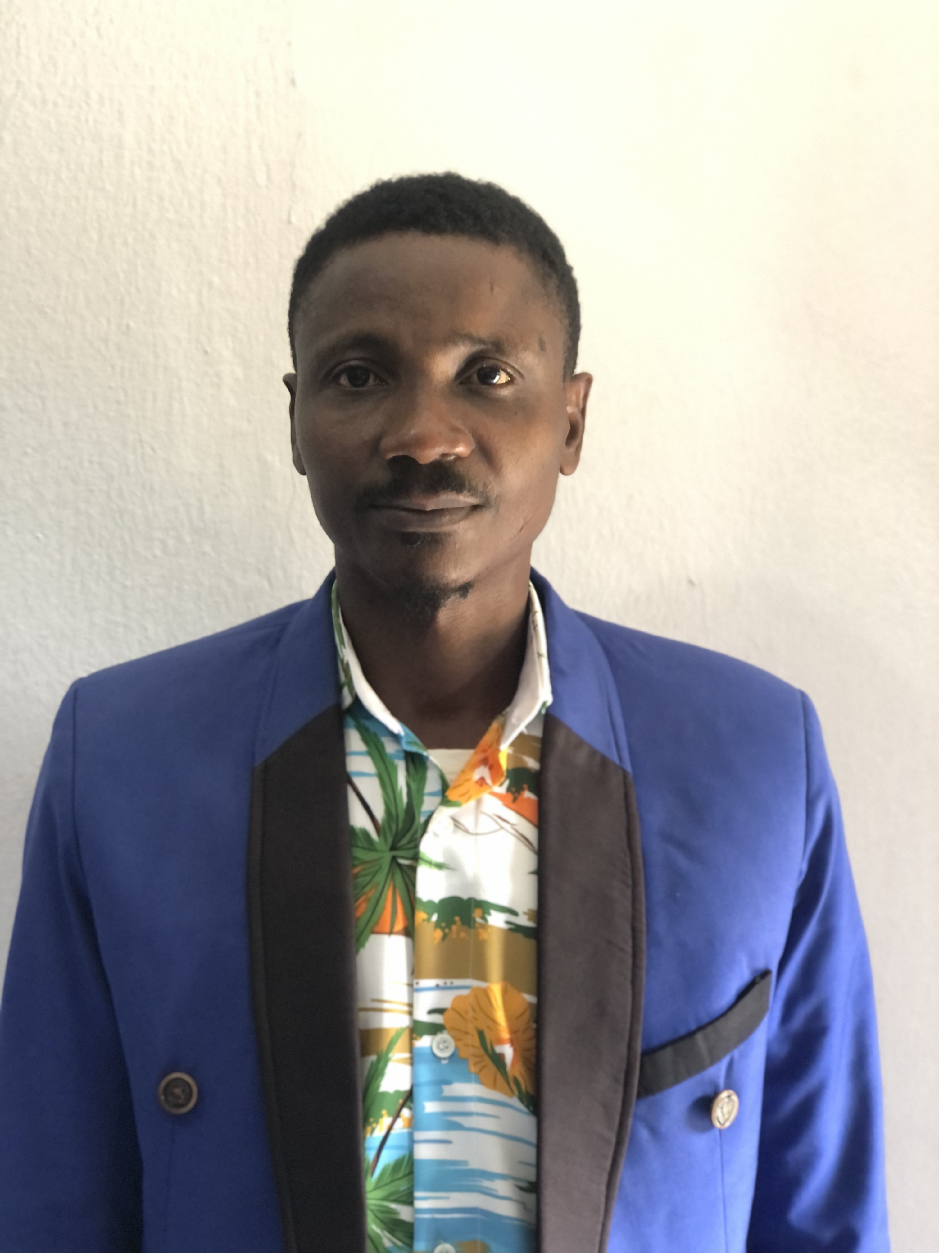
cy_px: 626
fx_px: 2062
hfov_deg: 25.7
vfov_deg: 33.8
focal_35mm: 57
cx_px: 470
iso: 320
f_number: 2.8
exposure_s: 1/34
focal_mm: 6.6
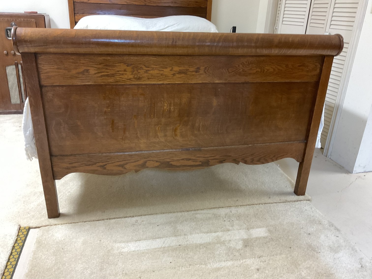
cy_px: 140
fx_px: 312
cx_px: 186
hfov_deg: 61.7
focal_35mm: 29
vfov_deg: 48.2
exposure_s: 1/24
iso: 500
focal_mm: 3
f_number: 1.8
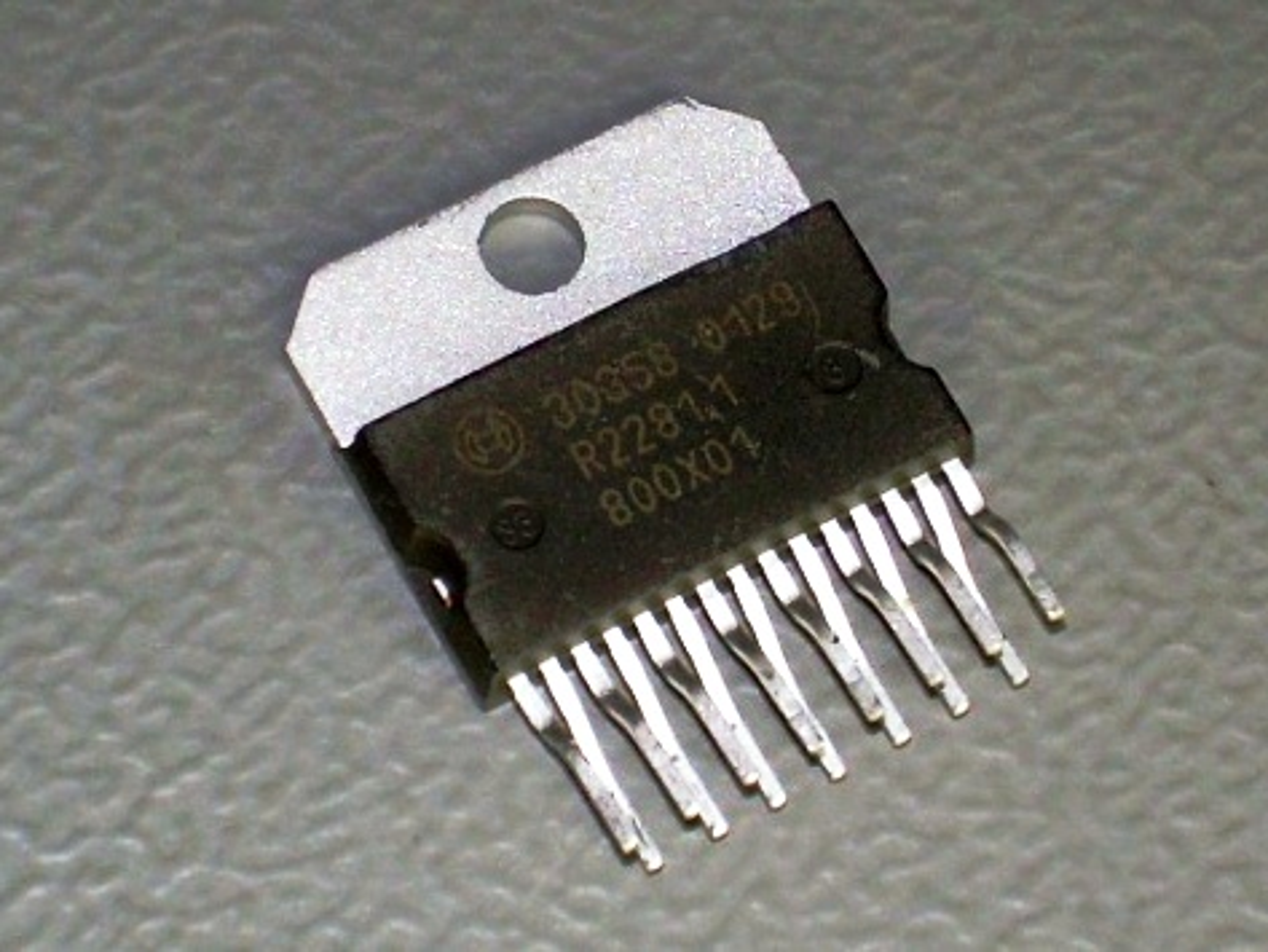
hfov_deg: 17.9
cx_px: 634
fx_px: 4030
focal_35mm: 110
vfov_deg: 13.5
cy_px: 476
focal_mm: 18.9
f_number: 4.9
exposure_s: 1/60
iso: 50
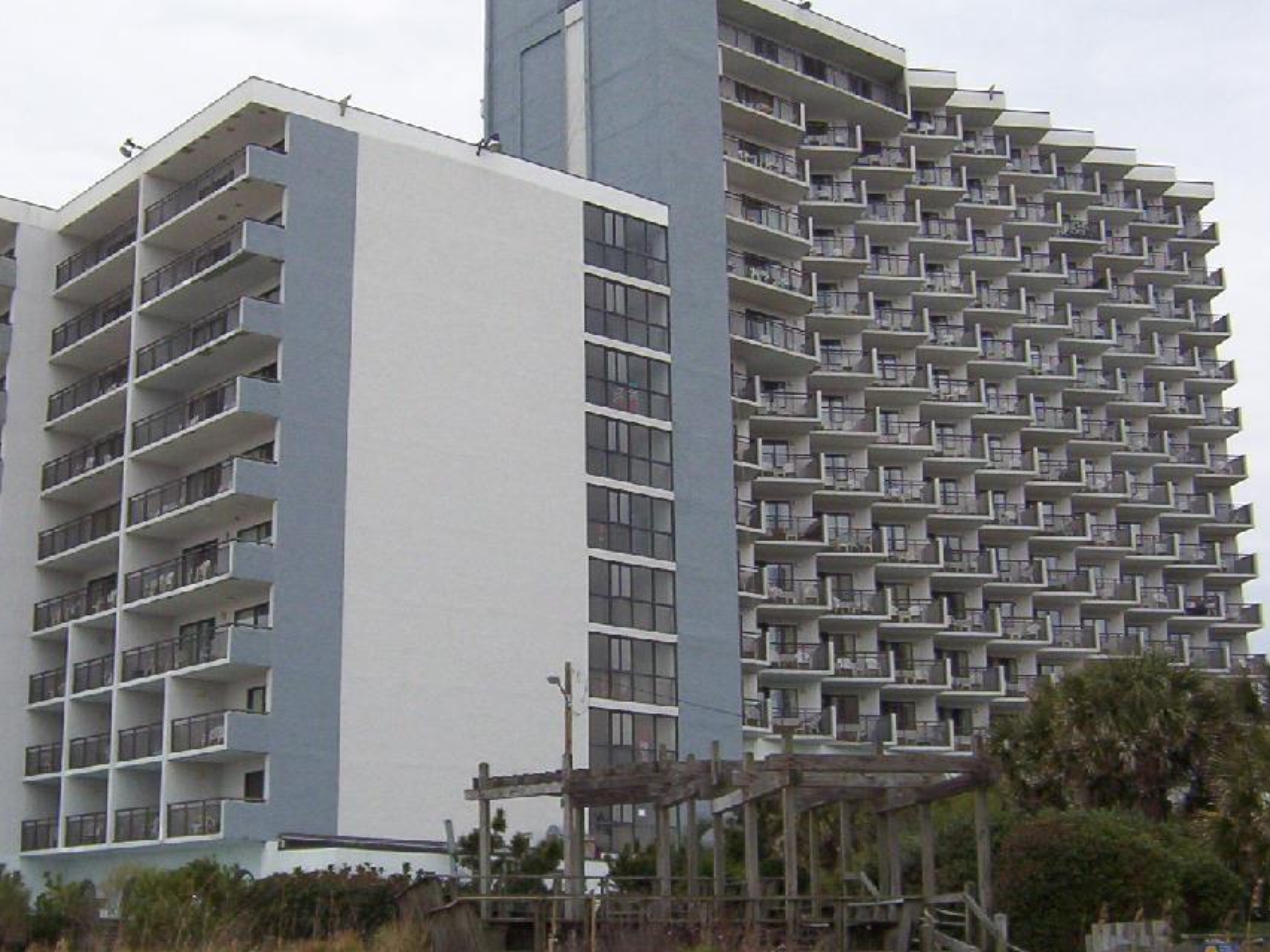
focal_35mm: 50
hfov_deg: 37.9
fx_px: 1834
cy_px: 471
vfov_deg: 29.1
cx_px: 452
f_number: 2.76
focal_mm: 5.54
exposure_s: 1/312
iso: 100
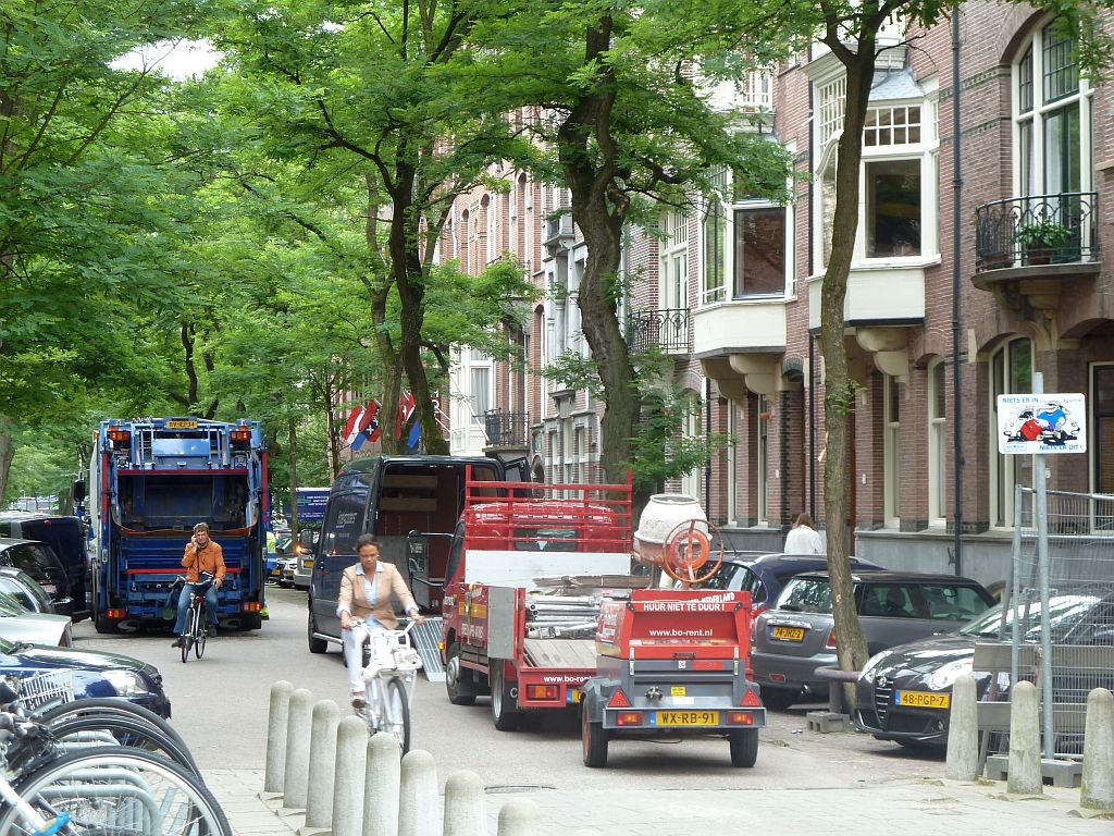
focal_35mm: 90
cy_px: 418
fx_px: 2896
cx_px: 557
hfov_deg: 21.8
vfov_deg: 16.4
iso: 80
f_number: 4.3
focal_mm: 14.7
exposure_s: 1/40
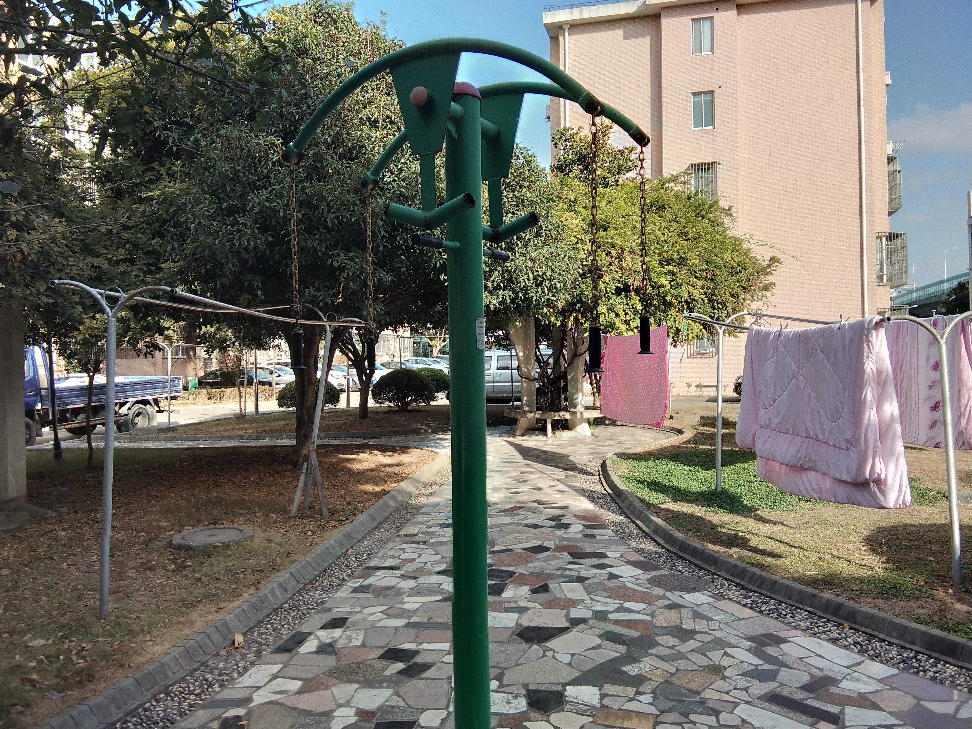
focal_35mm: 31
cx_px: 486
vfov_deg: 45.4
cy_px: 364
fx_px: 870
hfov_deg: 58.4
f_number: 2.2
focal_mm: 3.69
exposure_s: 1/375
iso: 50
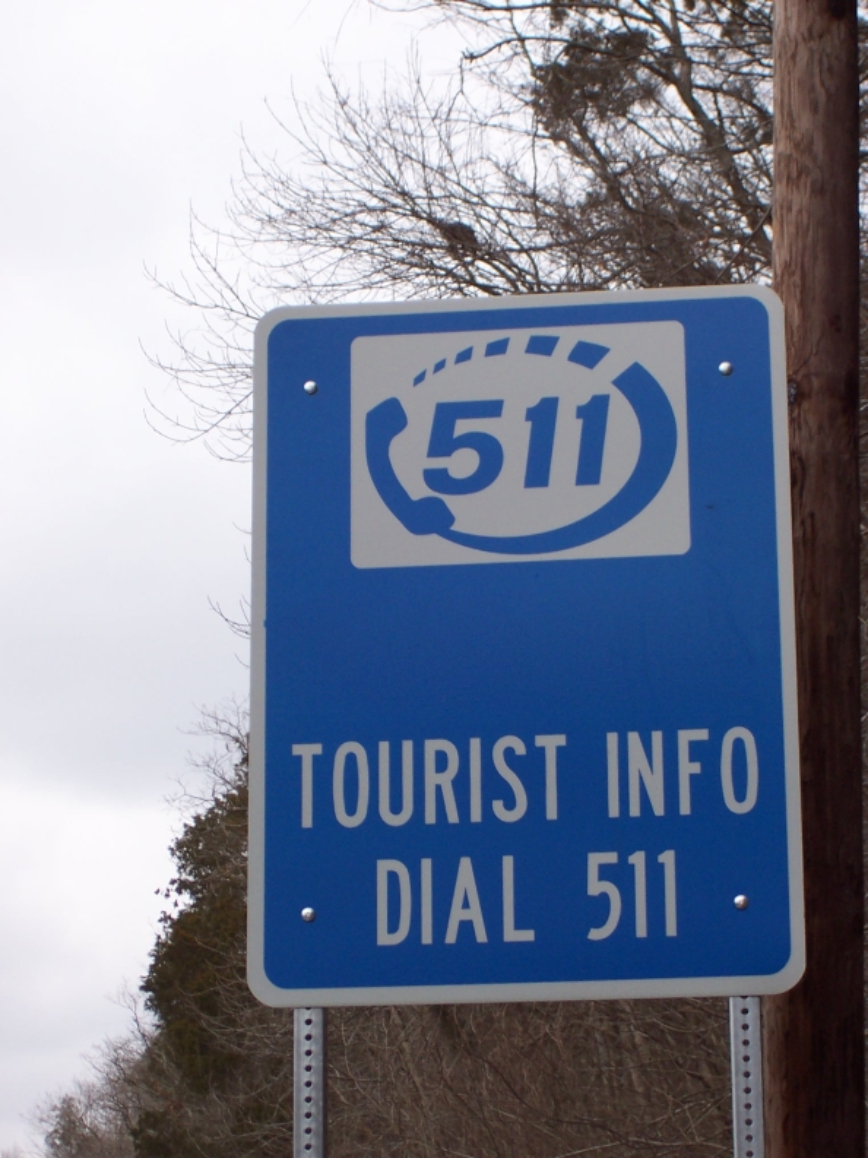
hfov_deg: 13.3
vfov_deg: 17.7
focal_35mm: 111
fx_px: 3711
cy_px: 579
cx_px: 434
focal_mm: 16.8
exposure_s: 1/250
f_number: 4.8
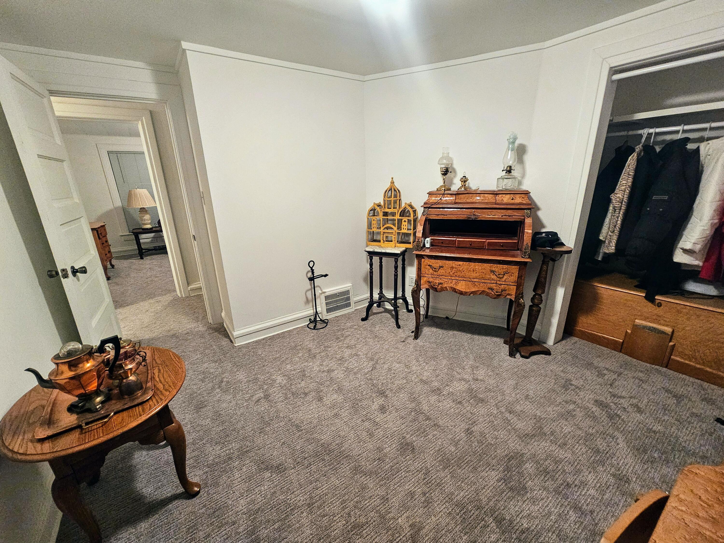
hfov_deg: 106.2
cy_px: 272
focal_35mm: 13
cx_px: 362
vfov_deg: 89.9
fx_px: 272
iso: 320
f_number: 2.2
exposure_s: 1/30
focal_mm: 2.2
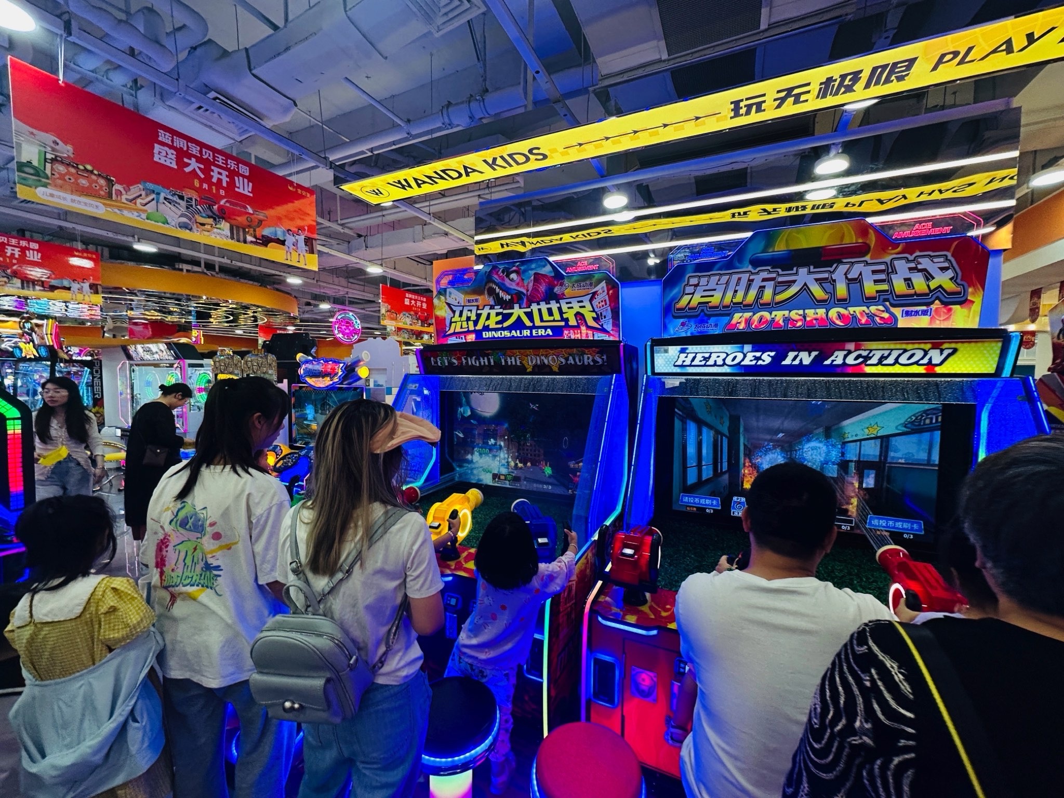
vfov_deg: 85.7
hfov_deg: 102.1
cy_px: 399
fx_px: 430
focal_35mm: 14
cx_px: 532
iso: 100
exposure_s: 1/99
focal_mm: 2.22
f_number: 2.2
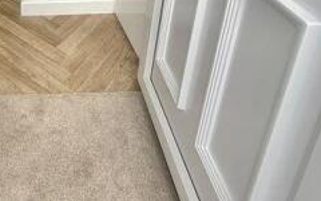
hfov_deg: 47.4
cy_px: -89
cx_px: 21
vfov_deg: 26.8
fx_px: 315
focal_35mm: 36
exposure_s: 1/121
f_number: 2.2
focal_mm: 2.22
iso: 50
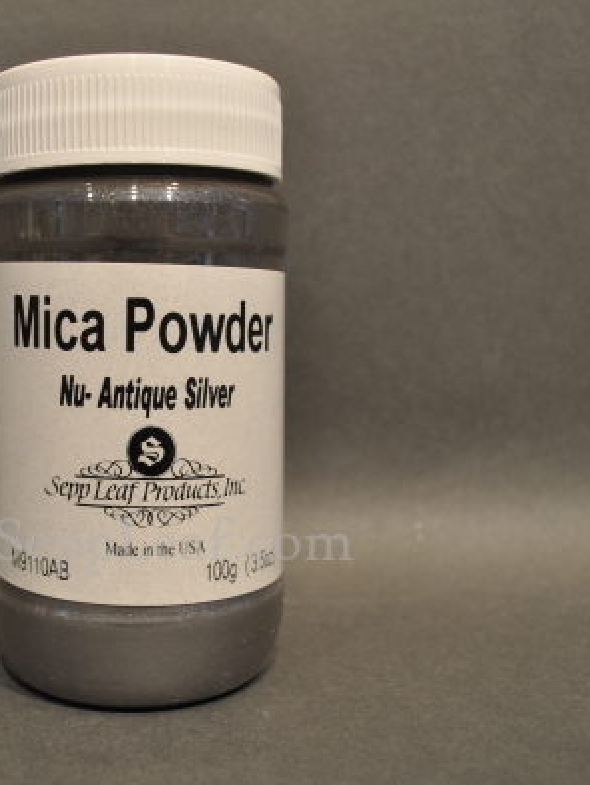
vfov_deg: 42.9
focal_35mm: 44
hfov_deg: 32.5
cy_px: 392
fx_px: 999
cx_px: 173
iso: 400
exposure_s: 1/60
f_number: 6.3
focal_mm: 20
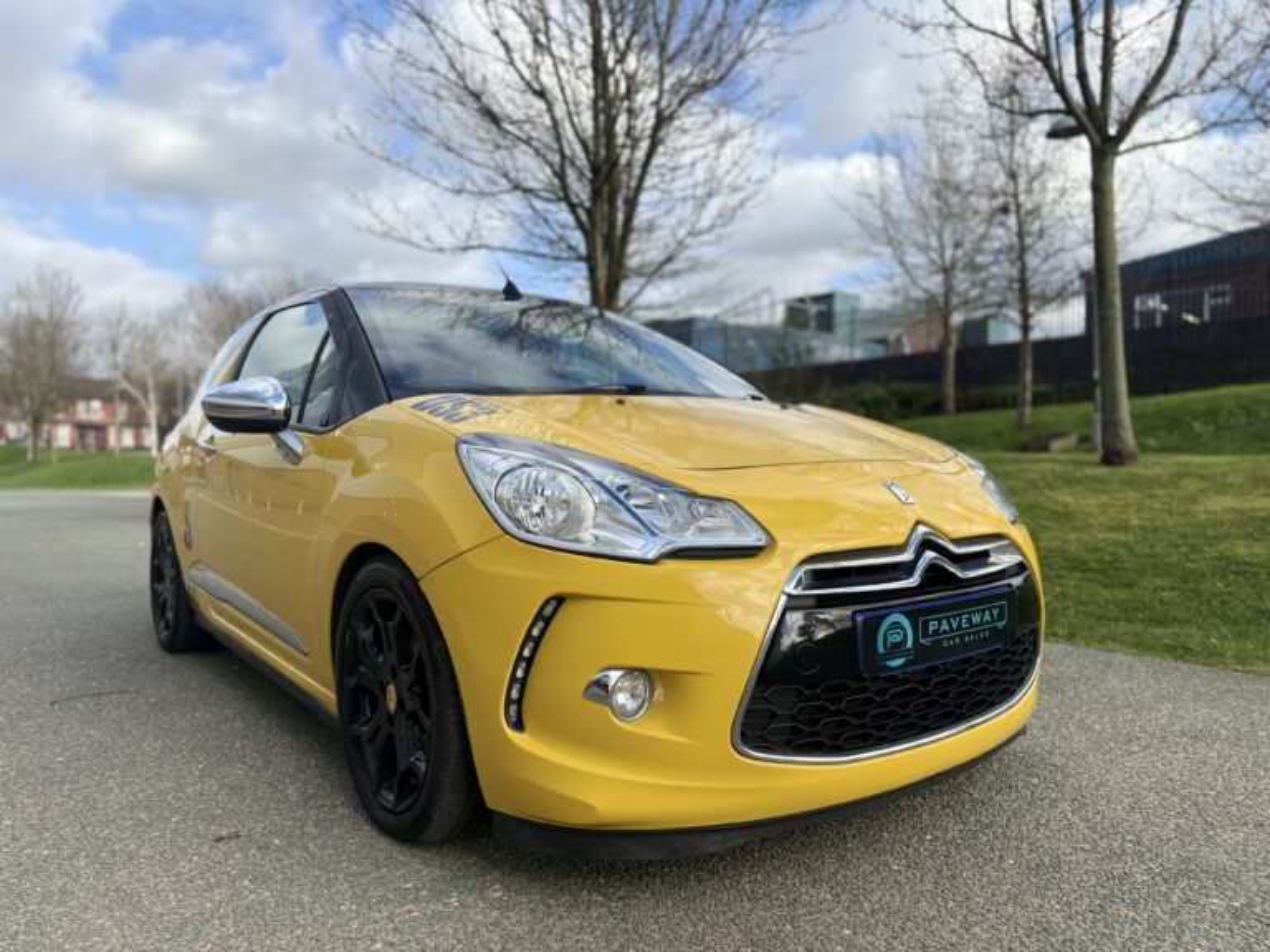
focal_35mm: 24
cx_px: 635
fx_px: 881
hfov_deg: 71.6
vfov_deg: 56.8
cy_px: 476
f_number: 1.78
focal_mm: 6.76
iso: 80
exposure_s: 1/2169
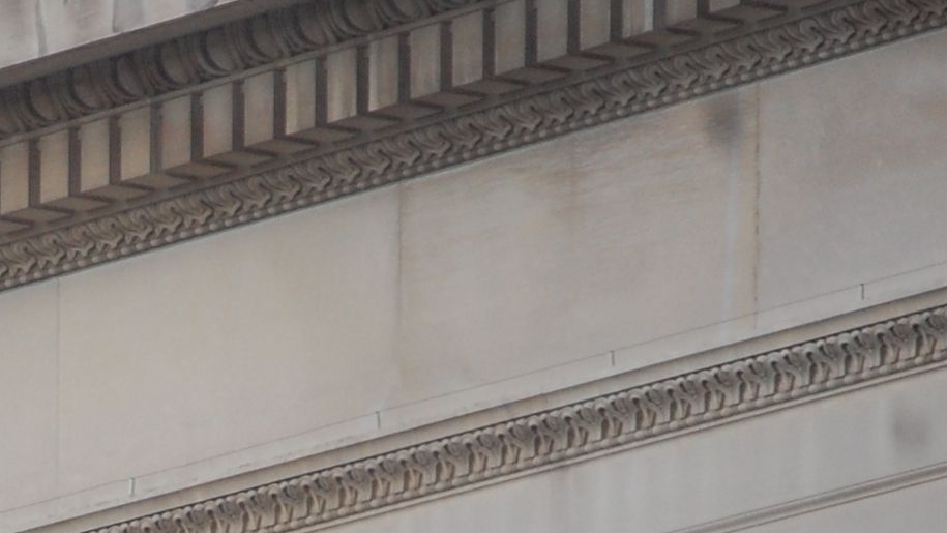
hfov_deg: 2.1
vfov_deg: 1.2
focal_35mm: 1032
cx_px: -91
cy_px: 963
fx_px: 25918
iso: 640
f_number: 5.6
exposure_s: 1/500
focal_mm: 200
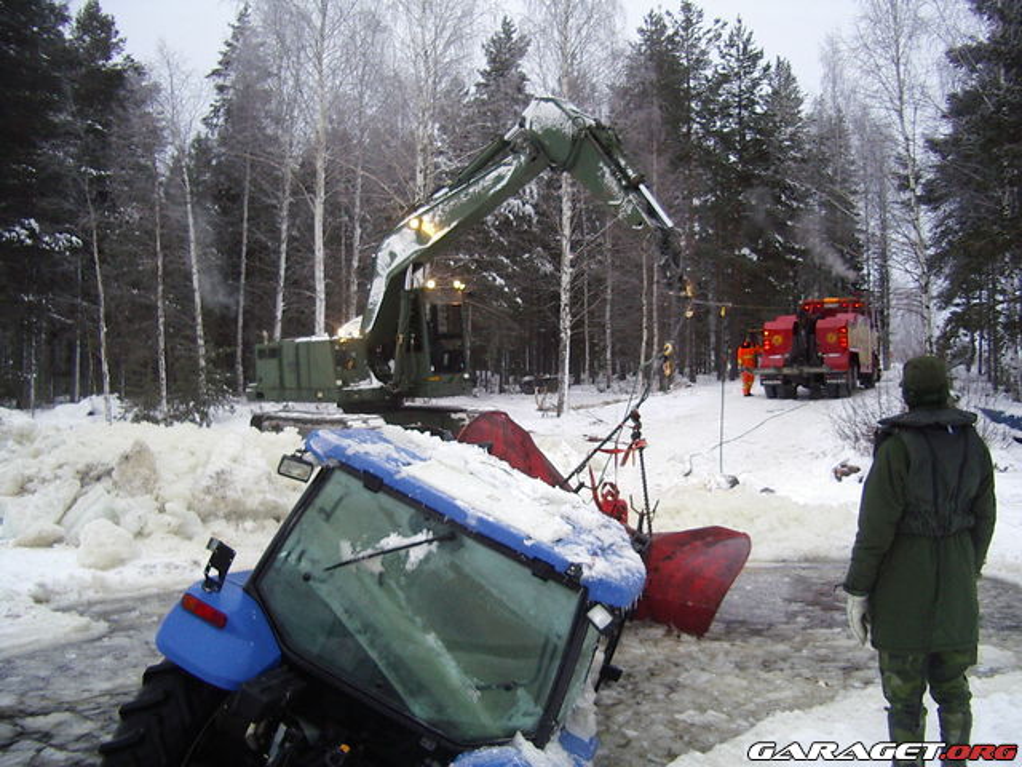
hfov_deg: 49.0
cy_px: 384
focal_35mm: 38
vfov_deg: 37.7
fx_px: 1122
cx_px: 511
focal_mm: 5.8
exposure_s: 1/80
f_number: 2.6
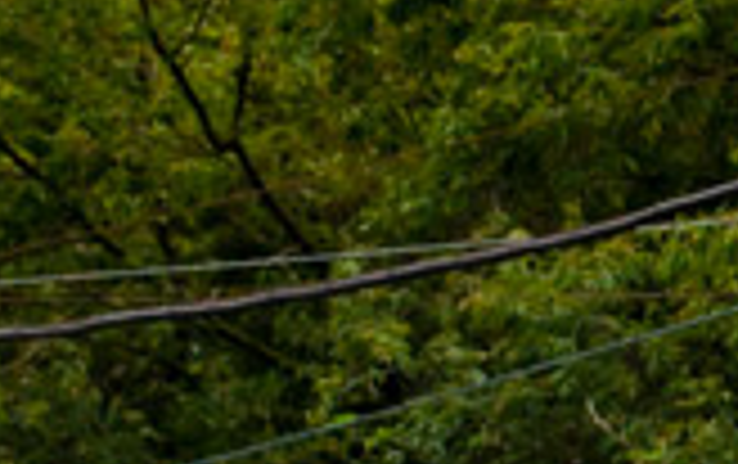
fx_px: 11218
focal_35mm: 557
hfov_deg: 3.7
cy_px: 392
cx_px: 1678
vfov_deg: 2.4
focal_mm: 46
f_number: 8
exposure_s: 1/250
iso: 200
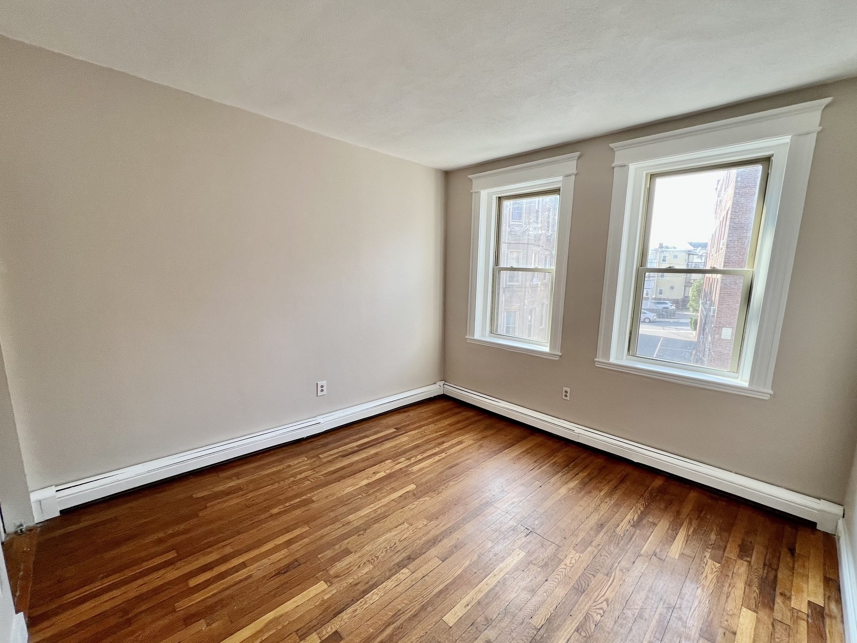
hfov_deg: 102.0
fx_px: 347
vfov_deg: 85.7
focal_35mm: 14
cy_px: 327
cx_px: 442
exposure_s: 1/120
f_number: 1.8
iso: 64
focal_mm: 1.57
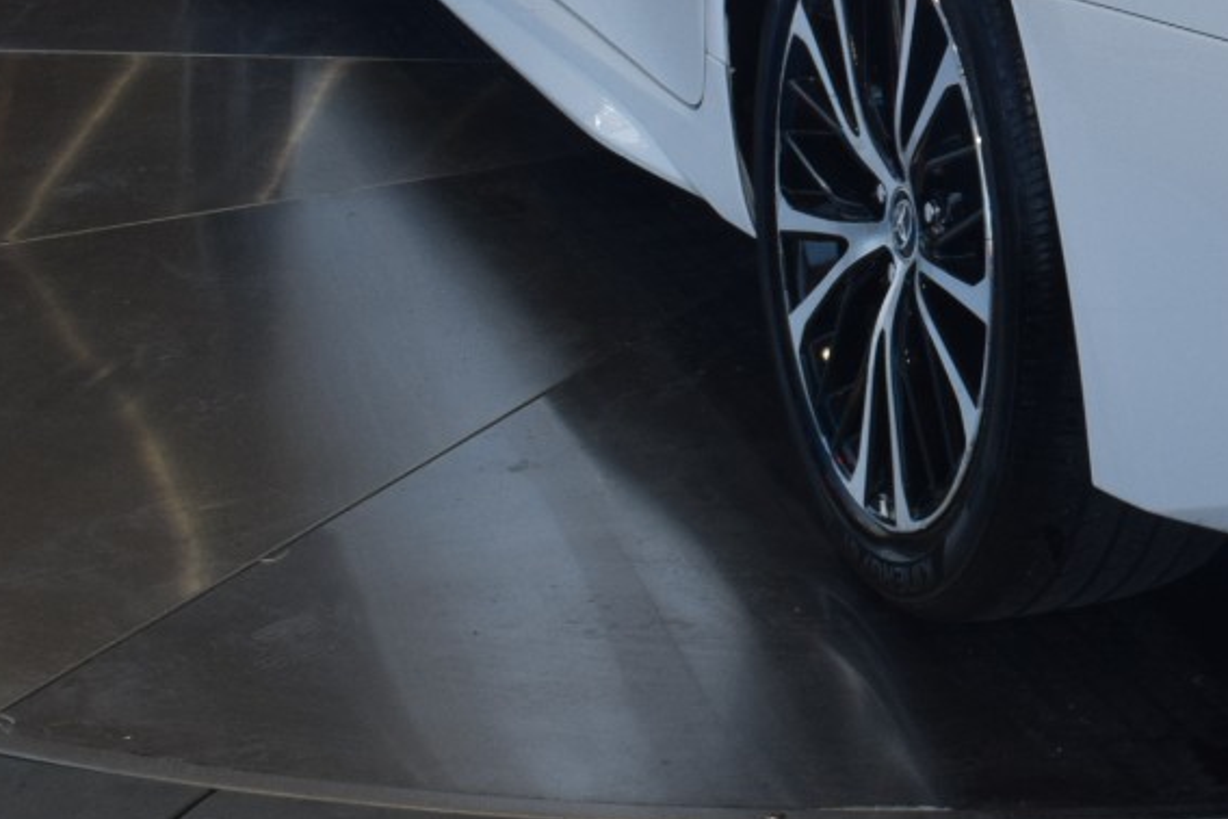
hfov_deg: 19.1
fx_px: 3323
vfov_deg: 13.5
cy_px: -250
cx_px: 1672
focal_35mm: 97
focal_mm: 23
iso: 720
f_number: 25
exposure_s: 1/80
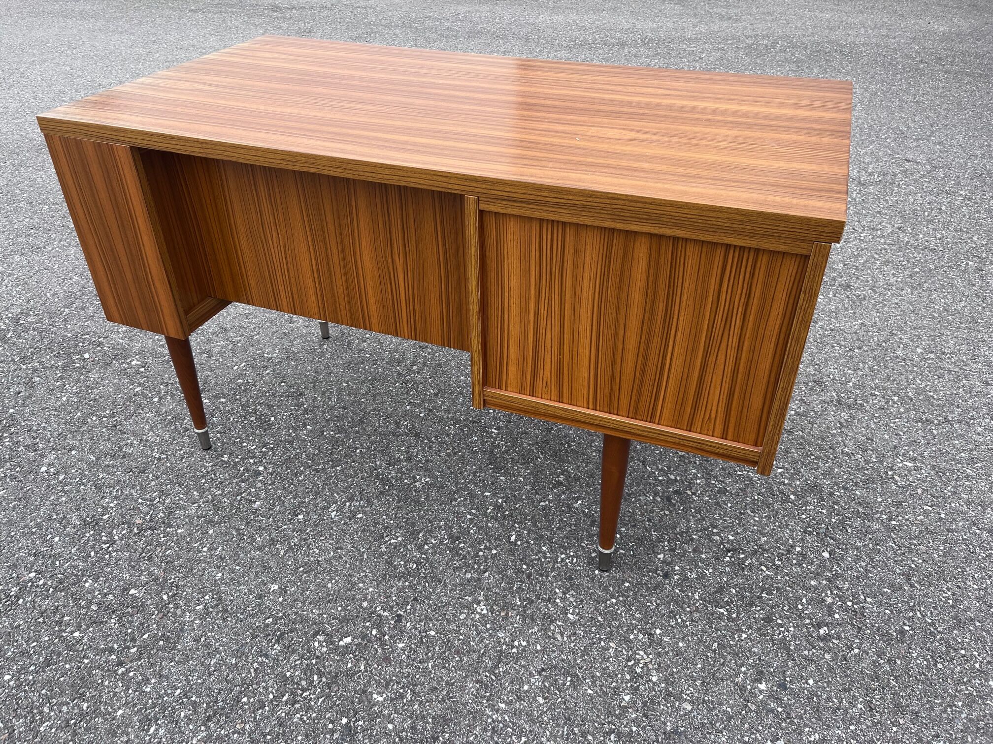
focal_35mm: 26
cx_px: 496
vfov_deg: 53.1
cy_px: 372
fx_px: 746
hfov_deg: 67.3
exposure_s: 1/552
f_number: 1.6
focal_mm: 5.1
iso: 50
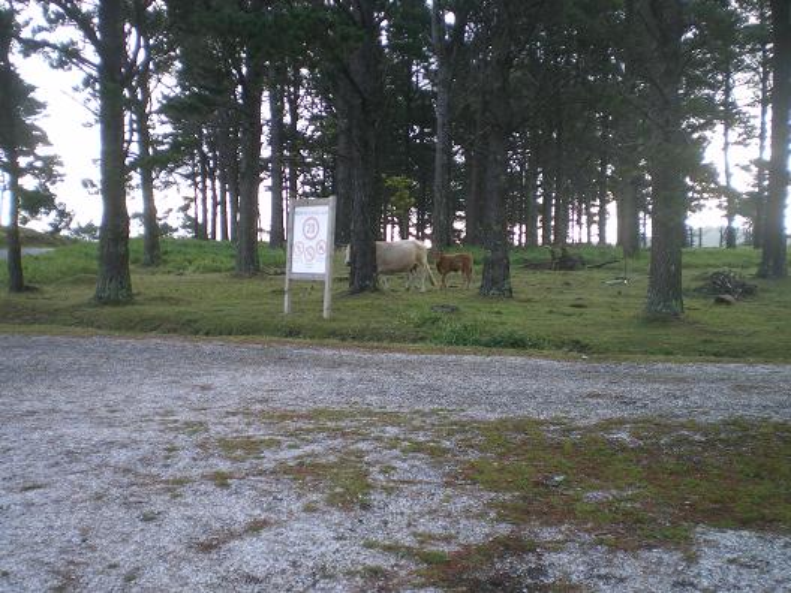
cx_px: 396
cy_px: 296
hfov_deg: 49.0
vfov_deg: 37.7
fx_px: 868
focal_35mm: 38
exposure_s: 1/60
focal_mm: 6.3
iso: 64
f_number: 3.1
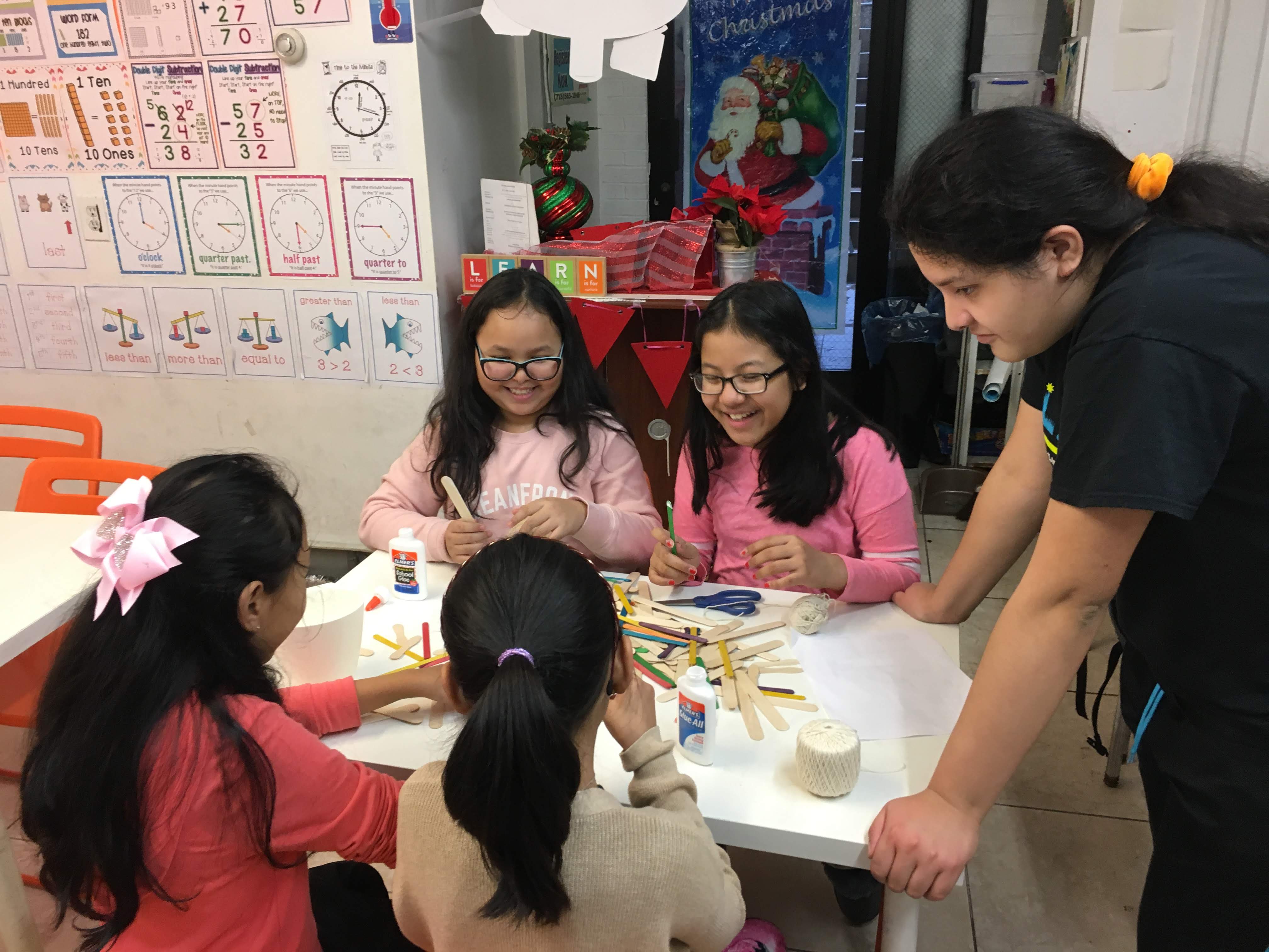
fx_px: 1063
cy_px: 476
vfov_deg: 48.2
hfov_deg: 61.7
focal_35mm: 29
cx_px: 634
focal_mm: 4.15
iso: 80
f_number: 2.2
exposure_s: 1/30
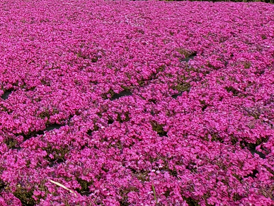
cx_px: -195
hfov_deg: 15.6
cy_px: -141
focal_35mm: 111
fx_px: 879
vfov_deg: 12.4
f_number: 2.4
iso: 50
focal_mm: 4.3
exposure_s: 1/1412
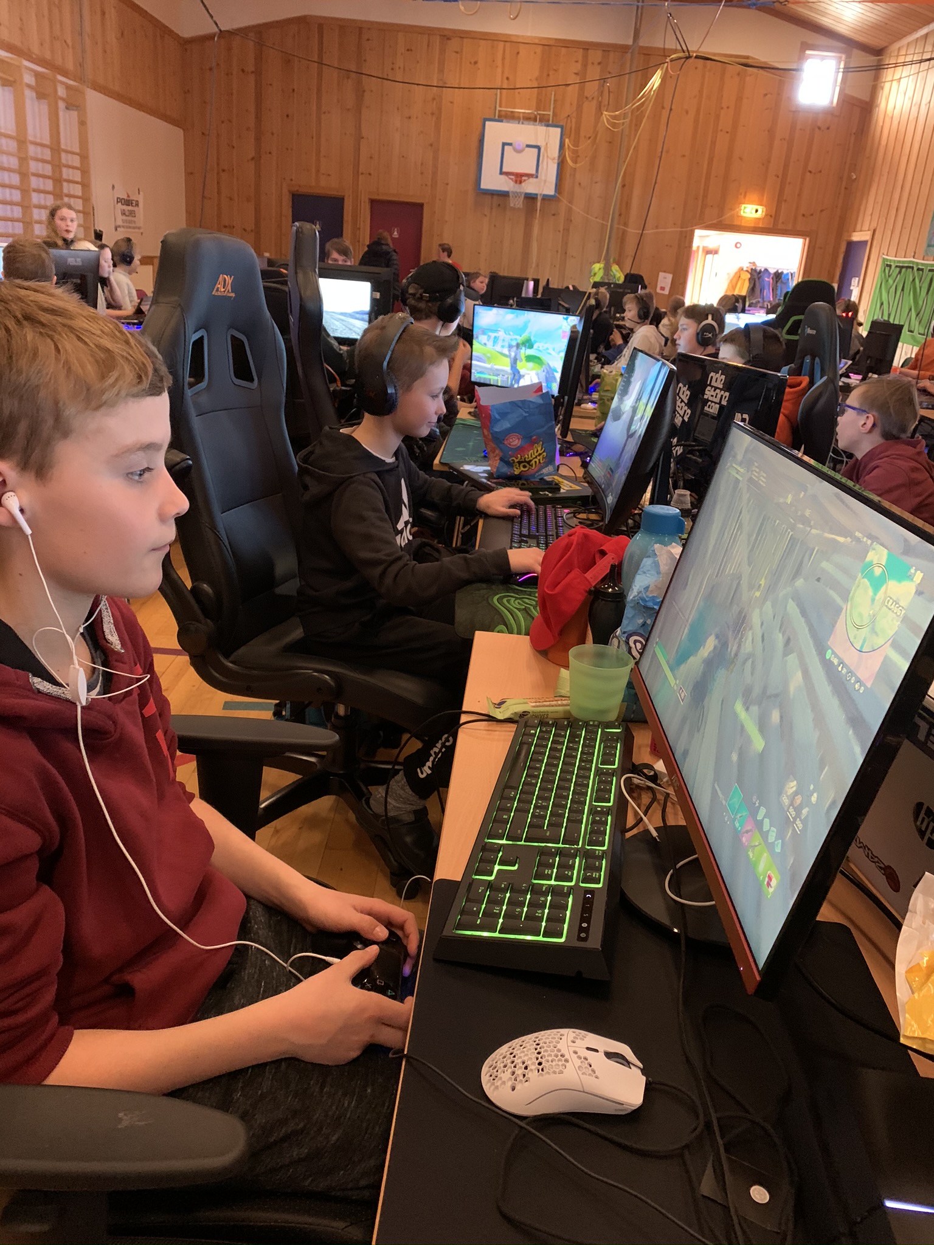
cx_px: 467
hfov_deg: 53.1
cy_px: 622
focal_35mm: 26
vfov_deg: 67.3
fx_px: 935
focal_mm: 4.25
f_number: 1.8
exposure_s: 1/30
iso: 640
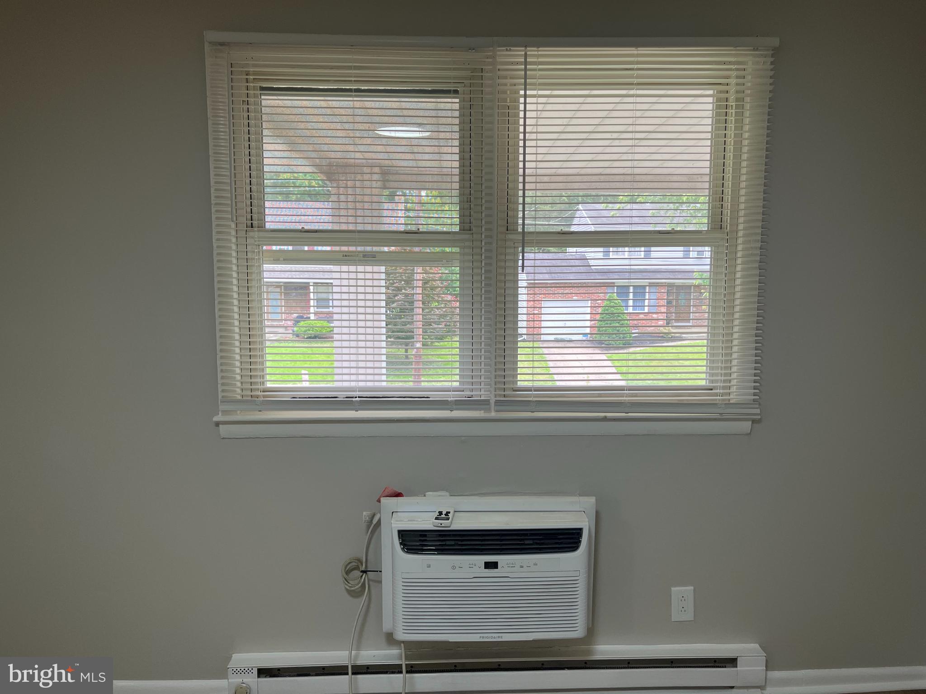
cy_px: 347
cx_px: 463
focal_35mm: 26
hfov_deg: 67.3
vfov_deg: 53.1
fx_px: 696
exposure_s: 1/124
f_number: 1.6
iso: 32
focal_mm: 5.1
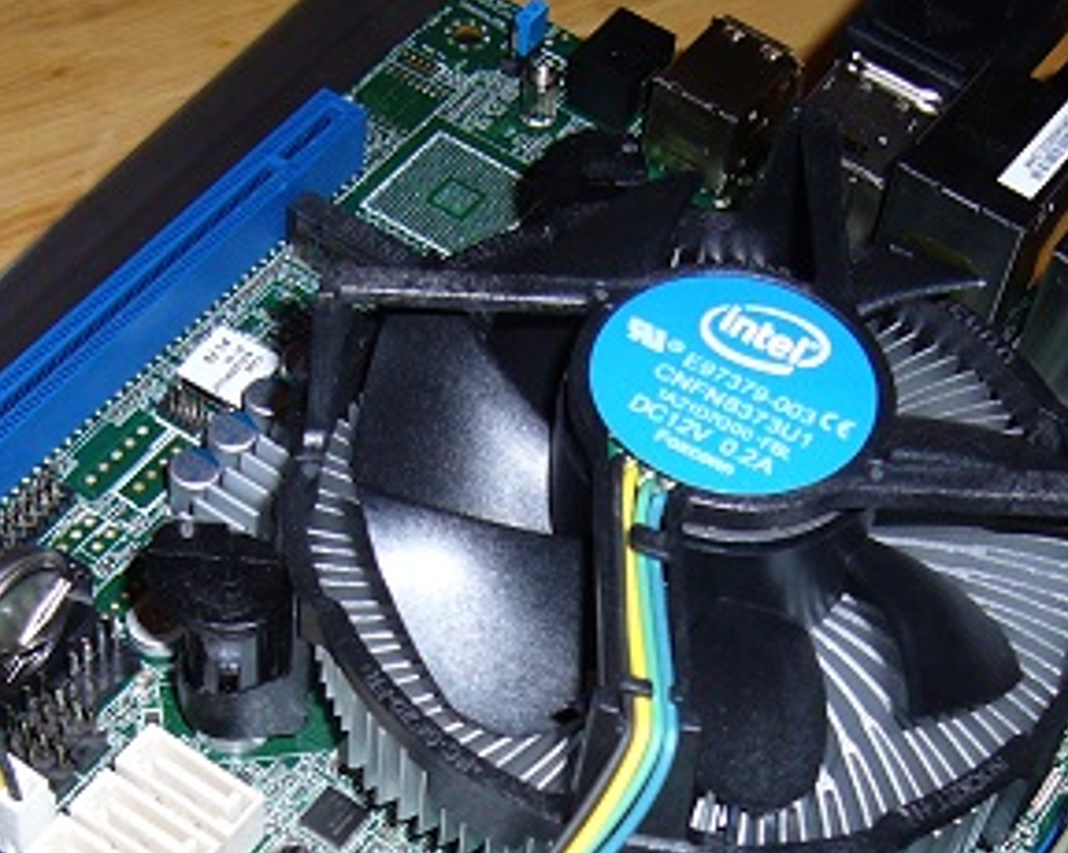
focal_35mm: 76
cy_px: 731
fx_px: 2401
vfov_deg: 19.8
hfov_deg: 25.1
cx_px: 608
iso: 80
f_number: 2.8
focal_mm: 5.8
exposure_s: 1/30
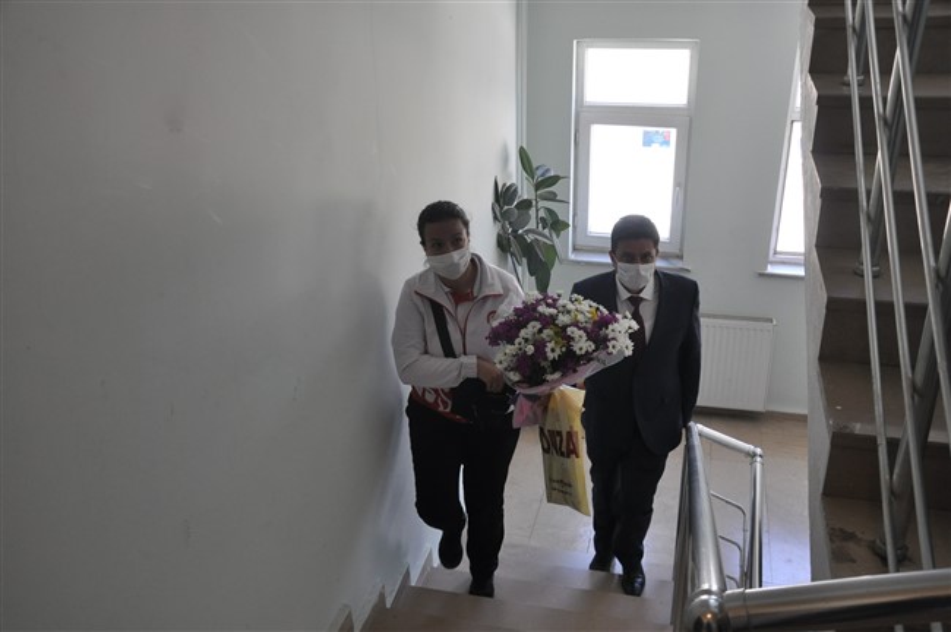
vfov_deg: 39.9
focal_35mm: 33
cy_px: 316
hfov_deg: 57.3
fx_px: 871
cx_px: 476
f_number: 5.6
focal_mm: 22
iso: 1000
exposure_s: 1/125
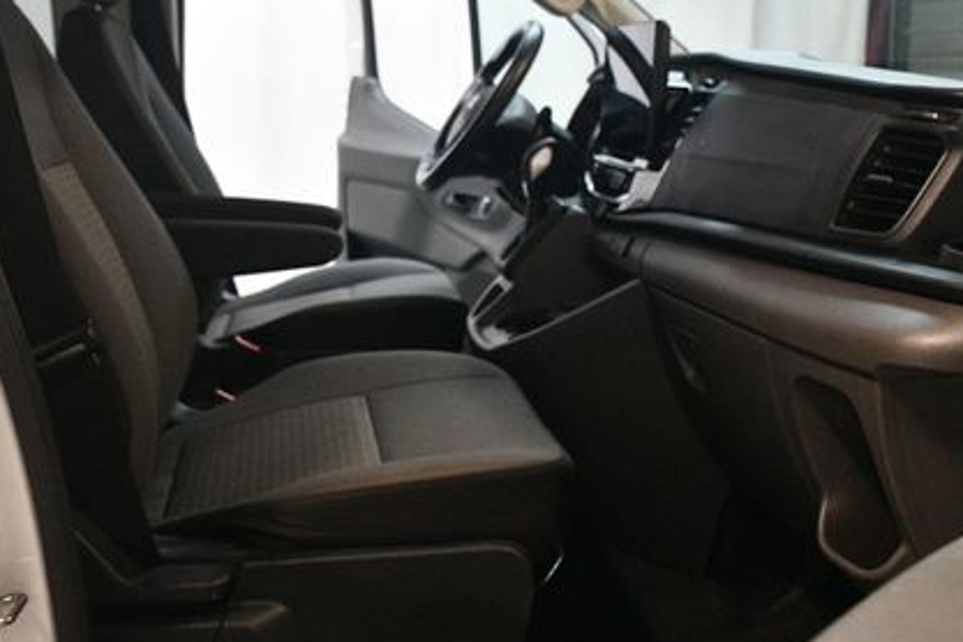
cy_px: 236
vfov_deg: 29.1
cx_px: 397
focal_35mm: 46
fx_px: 1230
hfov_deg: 42.6
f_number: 3.5
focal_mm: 20
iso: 3200
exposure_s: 1/125
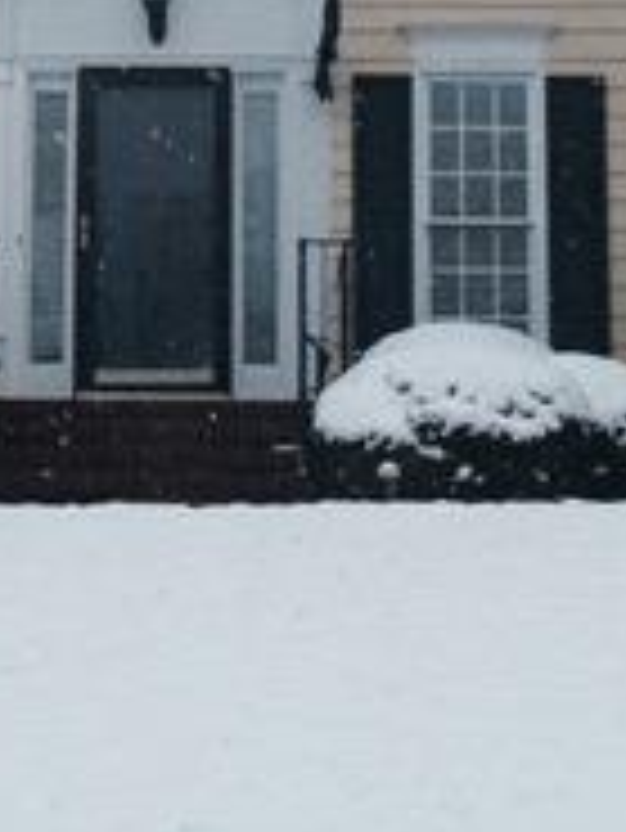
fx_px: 2746
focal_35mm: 114
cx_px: 230
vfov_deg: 17.1
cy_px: 126
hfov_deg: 13.0
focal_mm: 4.12
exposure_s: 1/120
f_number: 2.4
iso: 100
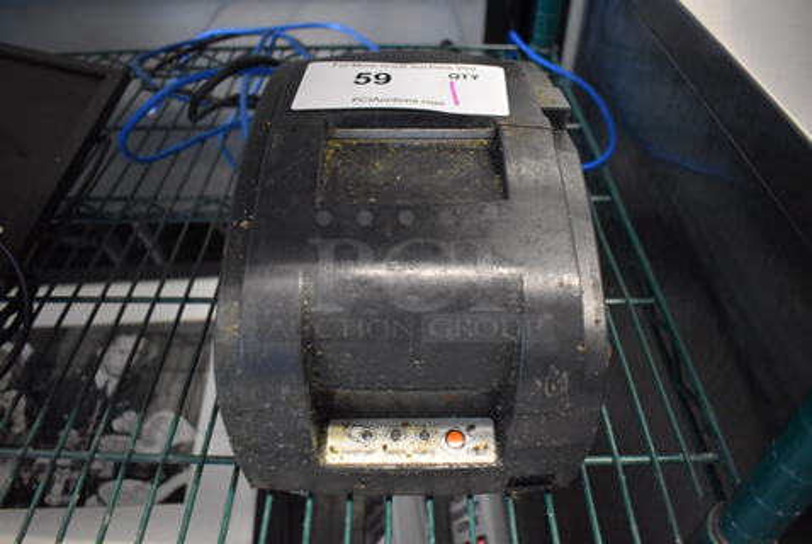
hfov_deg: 67.3
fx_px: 610
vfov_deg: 48.1
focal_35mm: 27
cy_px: 272
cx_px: 406
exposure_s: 1/125
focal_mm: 18
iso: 6400
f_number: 3.5
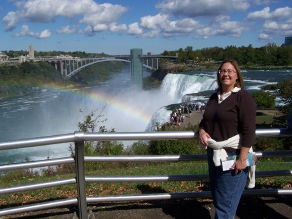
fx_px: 320
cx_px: 146
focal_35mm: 38
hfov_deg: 49.0
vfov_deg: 37.7
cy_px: 110
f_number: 5.6
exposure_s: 1/1600
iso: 160
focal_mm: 6.3
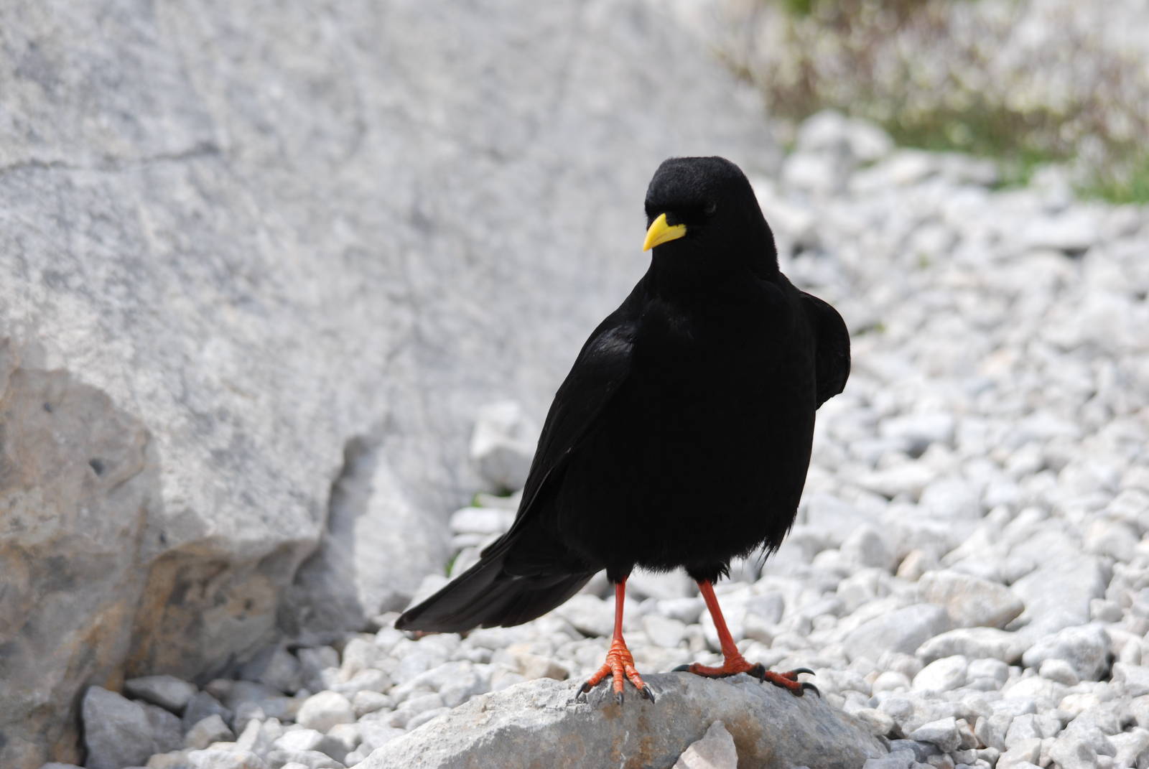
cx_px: 574
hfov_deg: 6.0
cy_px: 384
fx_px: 11024
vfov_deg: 4.0
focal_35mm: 345
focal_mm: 230
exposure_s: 1/800
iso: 200
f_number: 5.6
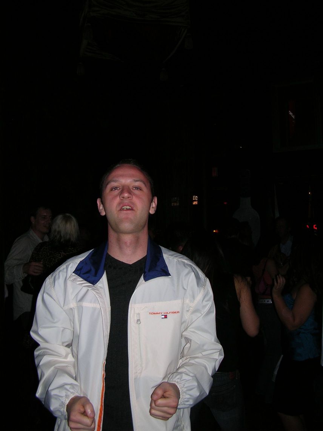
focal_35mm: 35
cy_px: 216
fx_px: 436
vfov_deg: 52.7
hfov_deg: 40.6
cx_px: 162
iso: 50
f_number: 2.8
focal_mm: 5.8
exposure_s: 1/60.1
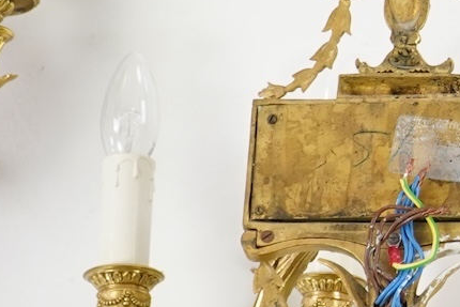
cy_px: 79
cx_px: 718
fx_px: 2940
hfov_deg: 8.7
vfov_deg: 6.0
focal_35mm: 230
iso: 500
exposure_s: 1/60
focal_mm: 33
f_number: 4.5
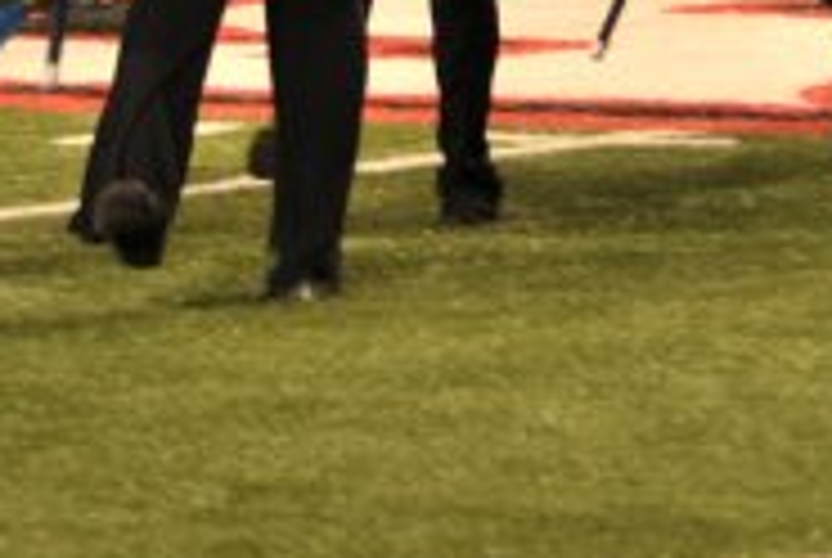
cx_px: 598
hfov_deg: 4.0
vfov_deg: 2.7
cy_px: -268
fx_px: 11967
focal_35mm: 517
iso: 220
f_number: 2.8
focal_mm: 80
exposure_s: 1/60
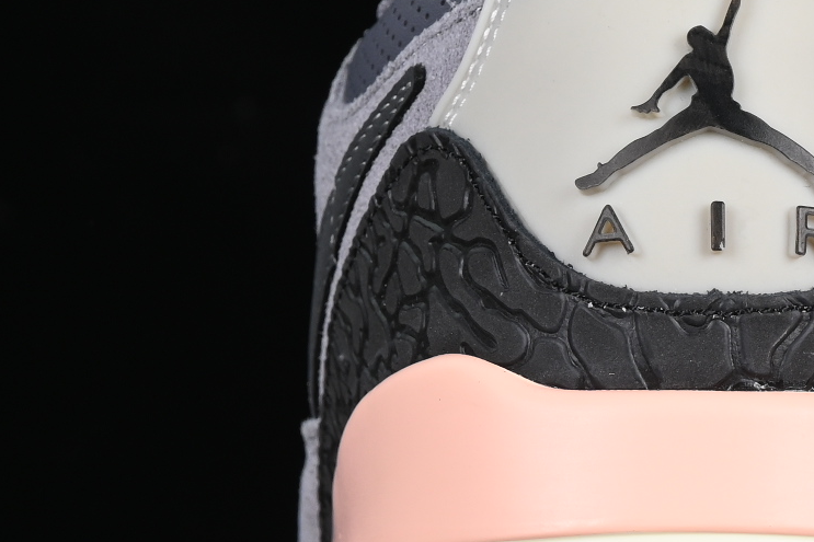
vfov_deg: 4.9
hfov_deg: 7.3
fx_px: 6352
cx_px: 960
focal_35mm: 281
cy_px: 97
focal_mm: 50
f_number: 7.1
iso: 160
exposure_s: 1/80
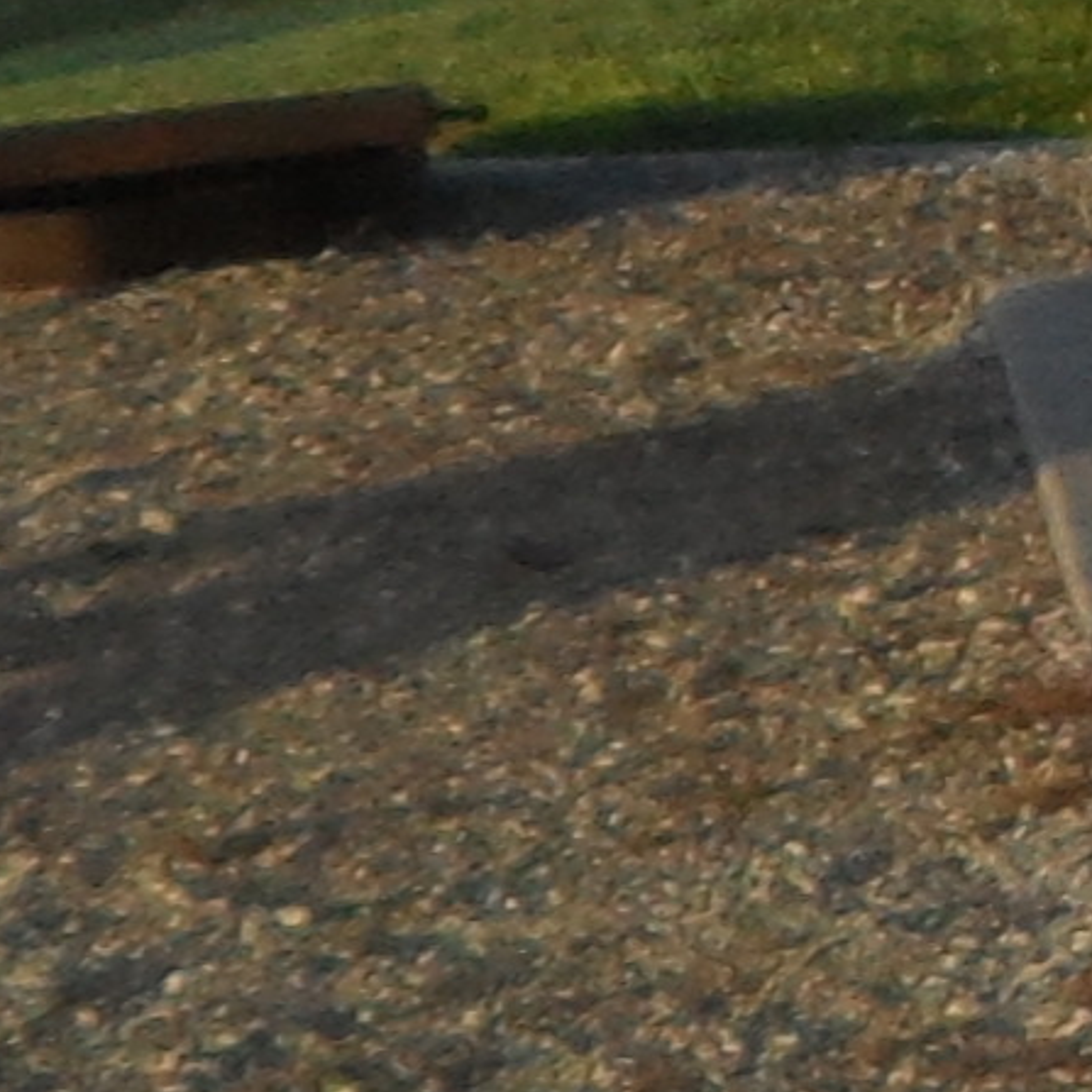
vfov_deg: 7.3
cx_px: 4268
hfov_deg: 6.4
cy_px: -1246
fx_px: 8137
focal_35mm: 228
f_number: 2.5
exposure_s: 1/1000
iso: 80
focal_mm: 4.5
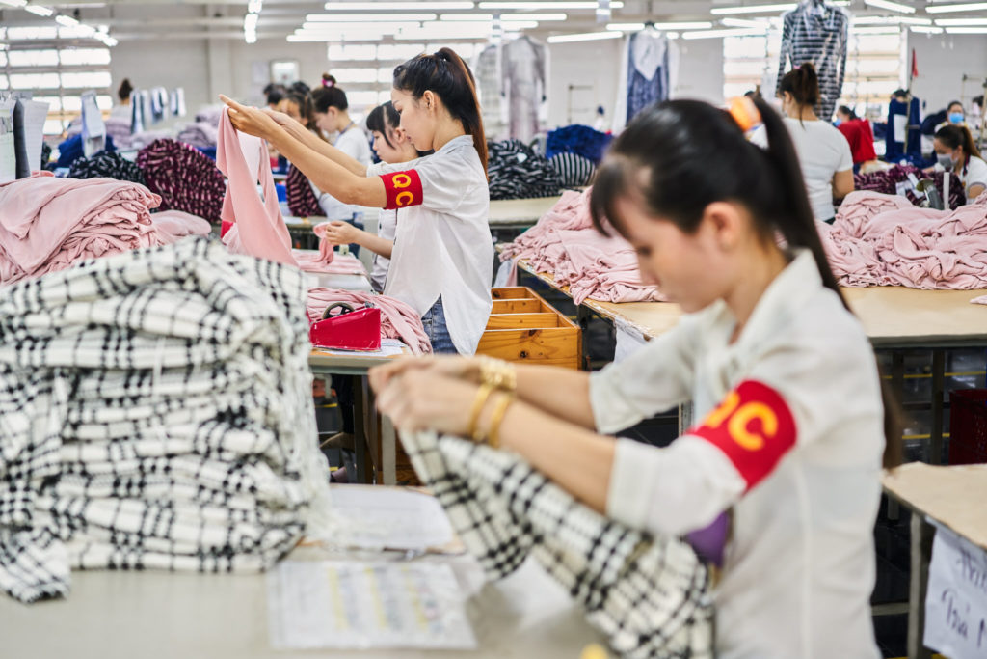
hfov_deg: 36.2
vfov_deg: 24.6
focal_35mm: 55
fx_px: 1508
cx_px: 494
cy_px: 330
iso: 640
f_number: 2.8
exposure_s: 1/200
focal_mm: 55
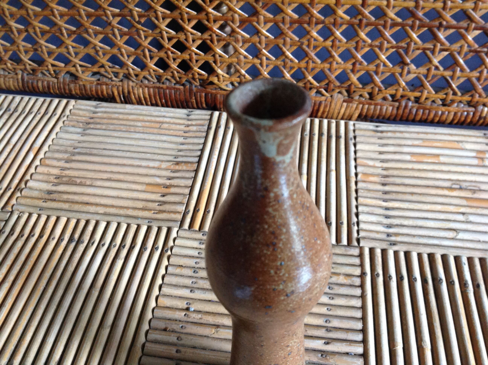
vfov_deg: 40.6
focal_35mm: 35
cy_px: 182
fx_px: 493
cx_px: 244
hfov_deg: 52.7
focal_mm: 4.28
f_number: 2.4
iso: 200
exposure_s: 1/15
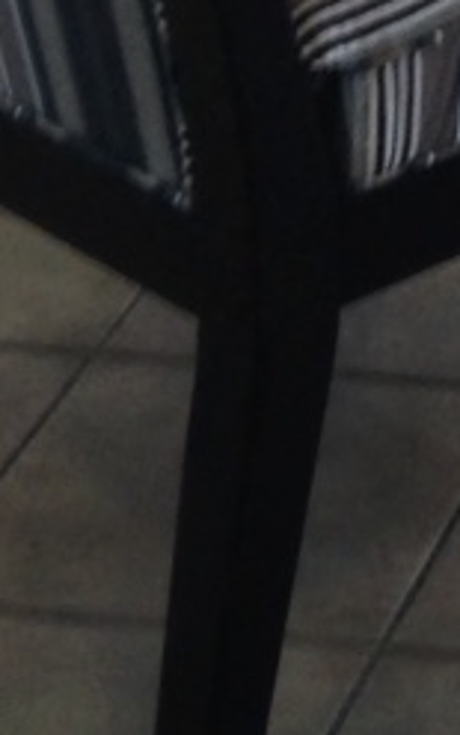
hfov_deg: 5.5
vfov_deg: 8.3
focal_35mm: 230
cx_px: 1134
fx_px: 4613
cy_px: -1043
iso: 50
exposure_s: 1/20
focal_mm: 4.12
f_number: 2.4
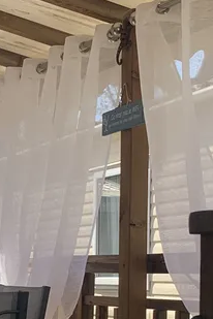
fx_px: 932
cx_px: -53
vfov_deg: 19.1
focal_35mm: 105
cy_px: 289
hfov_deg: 12.7
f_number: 1.8
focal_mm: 4.25
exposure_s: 1/737
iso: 25
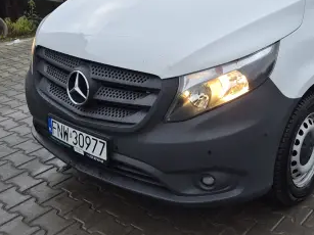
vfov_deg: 29.5
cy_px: 46
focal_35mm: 48
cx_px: 224
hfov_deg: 38.9
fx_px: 435
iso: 160
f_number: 1.8
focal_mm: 5.4
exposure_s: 1/180
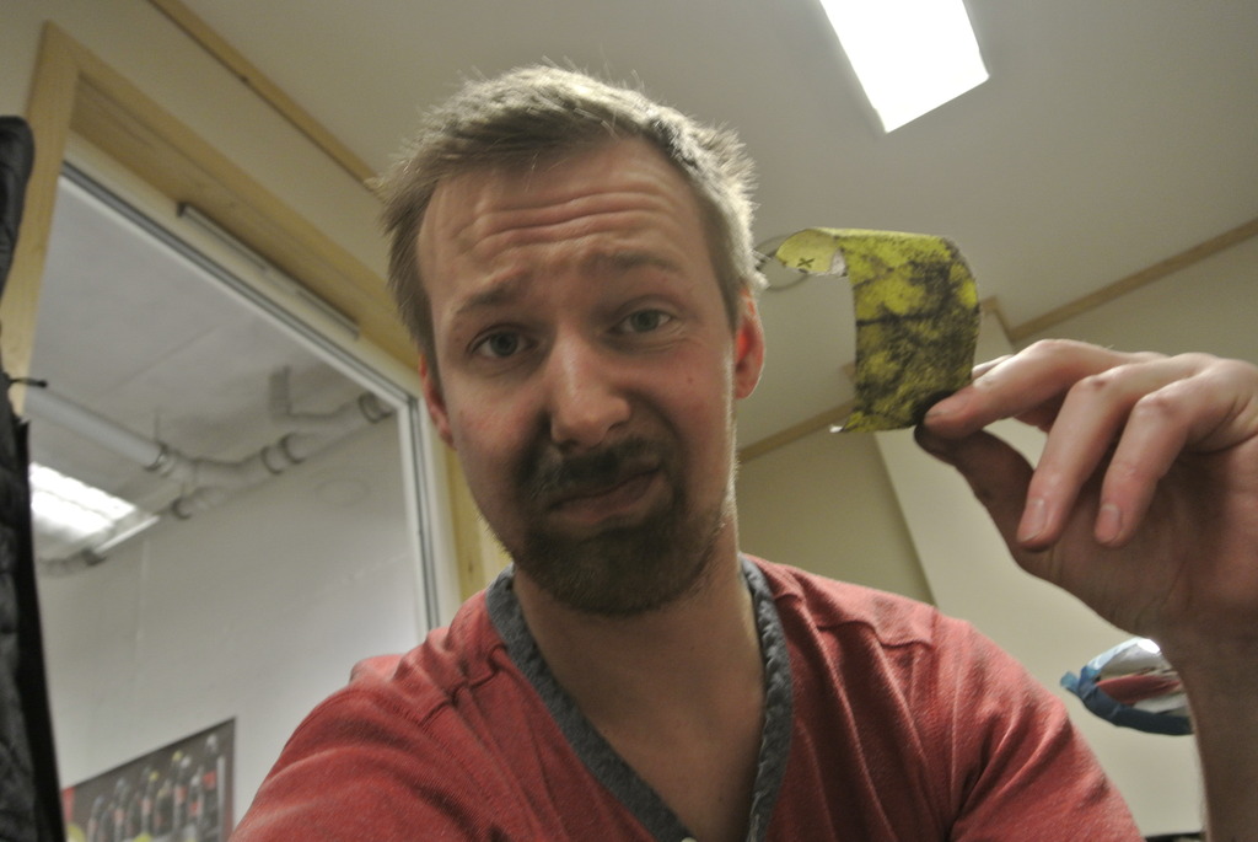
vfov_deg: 43.7
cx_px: 629
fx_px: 1049
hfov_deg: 61.9
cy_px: 421
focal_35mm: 30
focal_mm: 11.4
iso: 450
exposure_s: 1/30
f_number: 3.5
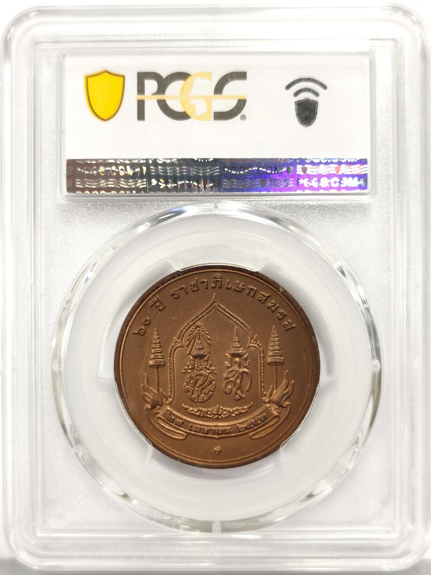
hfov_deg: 27.0
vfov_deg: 35.5
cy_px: 288
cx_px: 216
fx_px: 896
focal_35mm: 54
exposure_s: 1/100
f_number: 16
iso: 160
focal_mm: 5.56
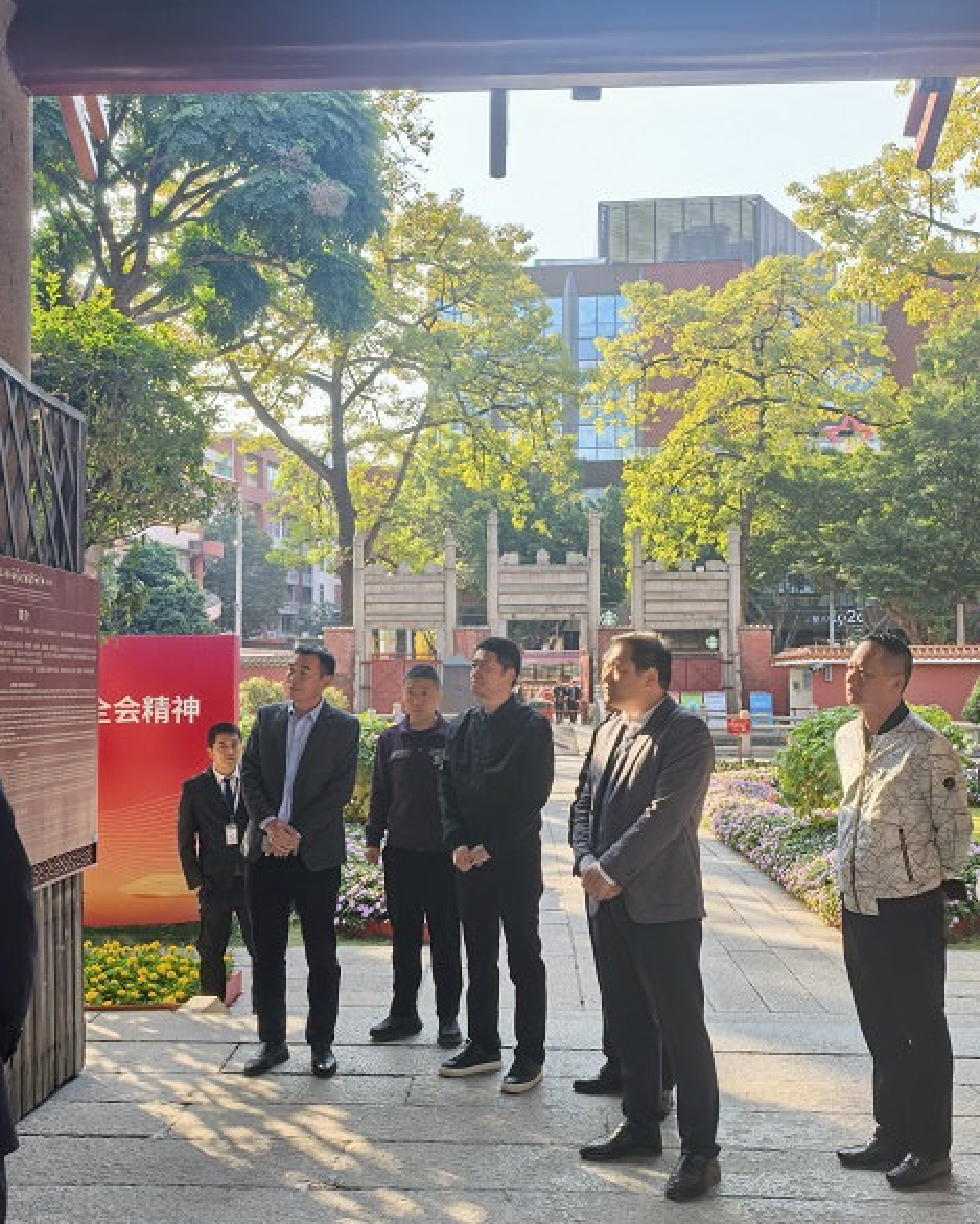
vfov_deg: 50.3
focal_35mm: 36
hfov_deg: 41.1
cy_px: 614
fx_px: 1305
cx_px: 428
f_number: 4
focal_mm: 6.98
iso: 80
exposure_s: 1/100
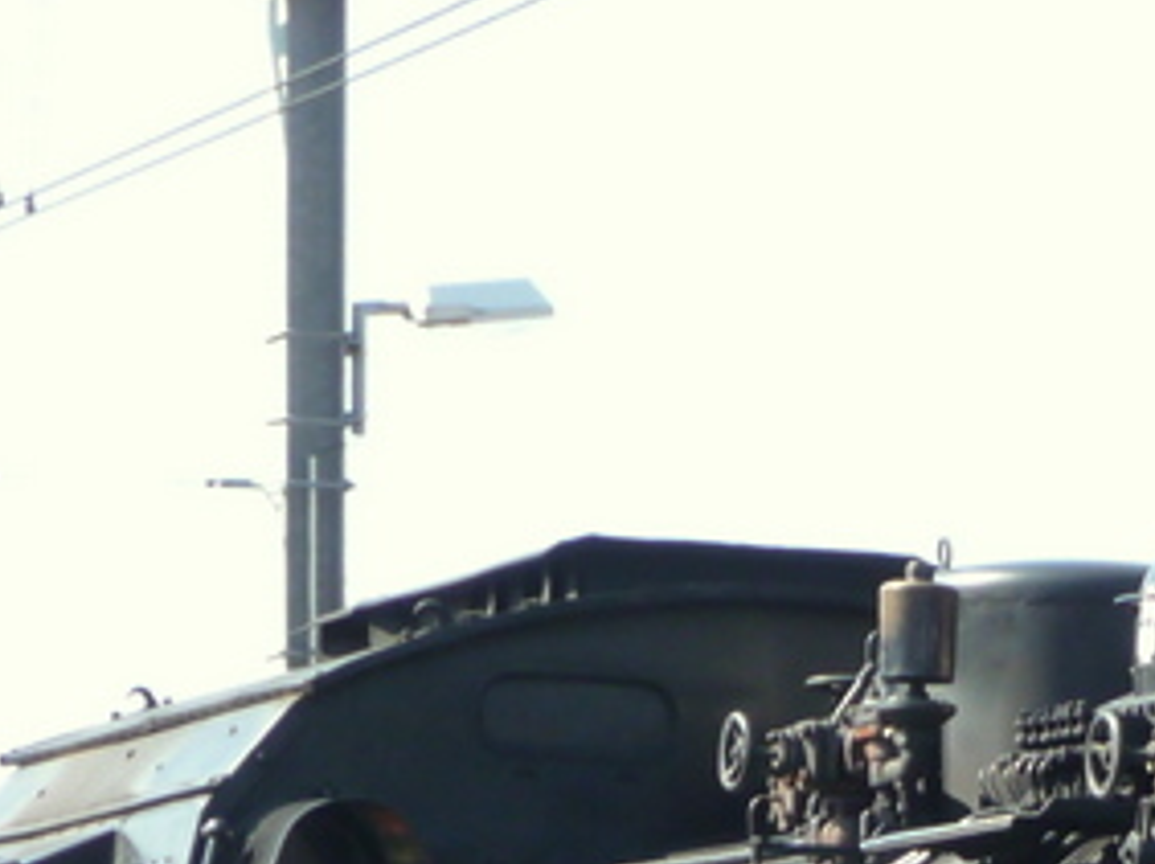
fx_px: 9935
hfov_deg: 6.6
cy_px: 1433
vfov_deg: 4.9
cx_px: 1458
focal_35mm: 298
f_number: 4.7
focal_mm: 14.2
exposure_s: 1/160
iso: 160
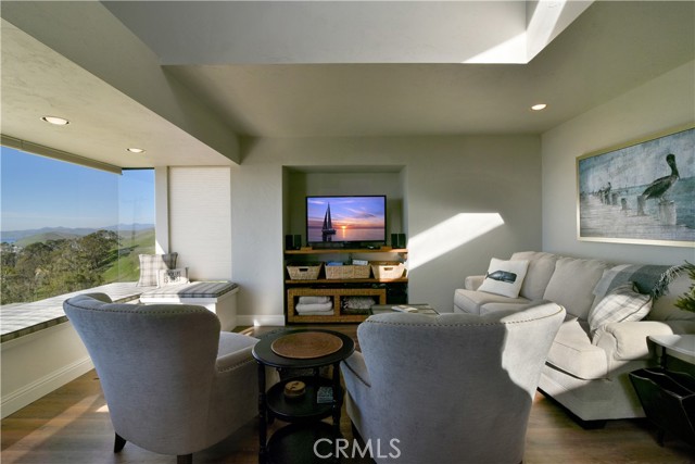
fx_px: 309
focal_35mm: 16
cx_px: 348
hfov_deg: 96.7
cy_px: 232
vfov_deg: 73.8
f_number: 10
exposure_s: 1/500
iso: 400
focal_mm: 16
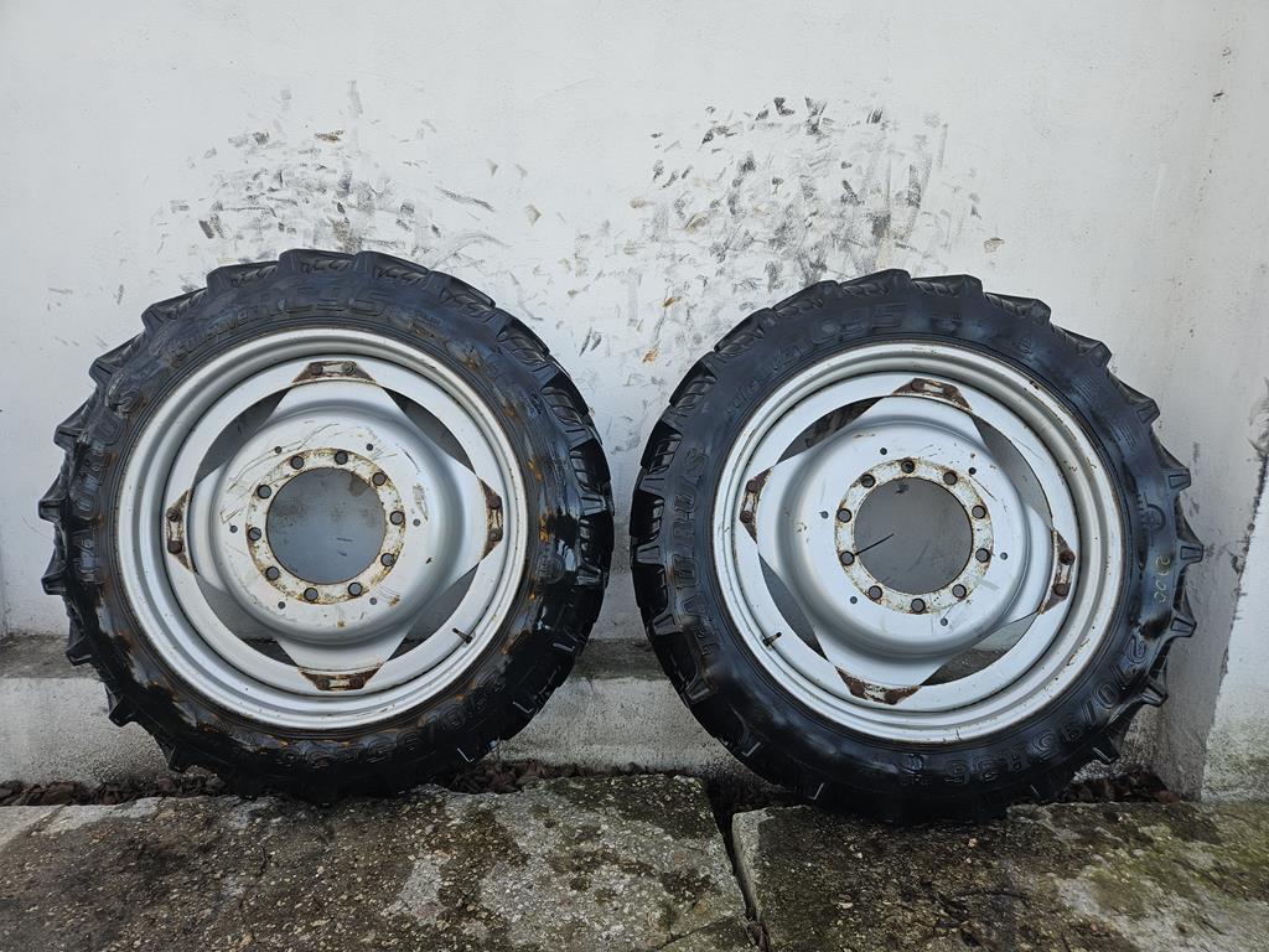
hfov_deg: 73.9
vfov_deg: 58.9
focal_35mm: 23
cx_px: 634
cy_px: 476
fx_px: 843
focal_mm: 5.4
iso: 25
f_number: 1.8
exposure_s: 1/113
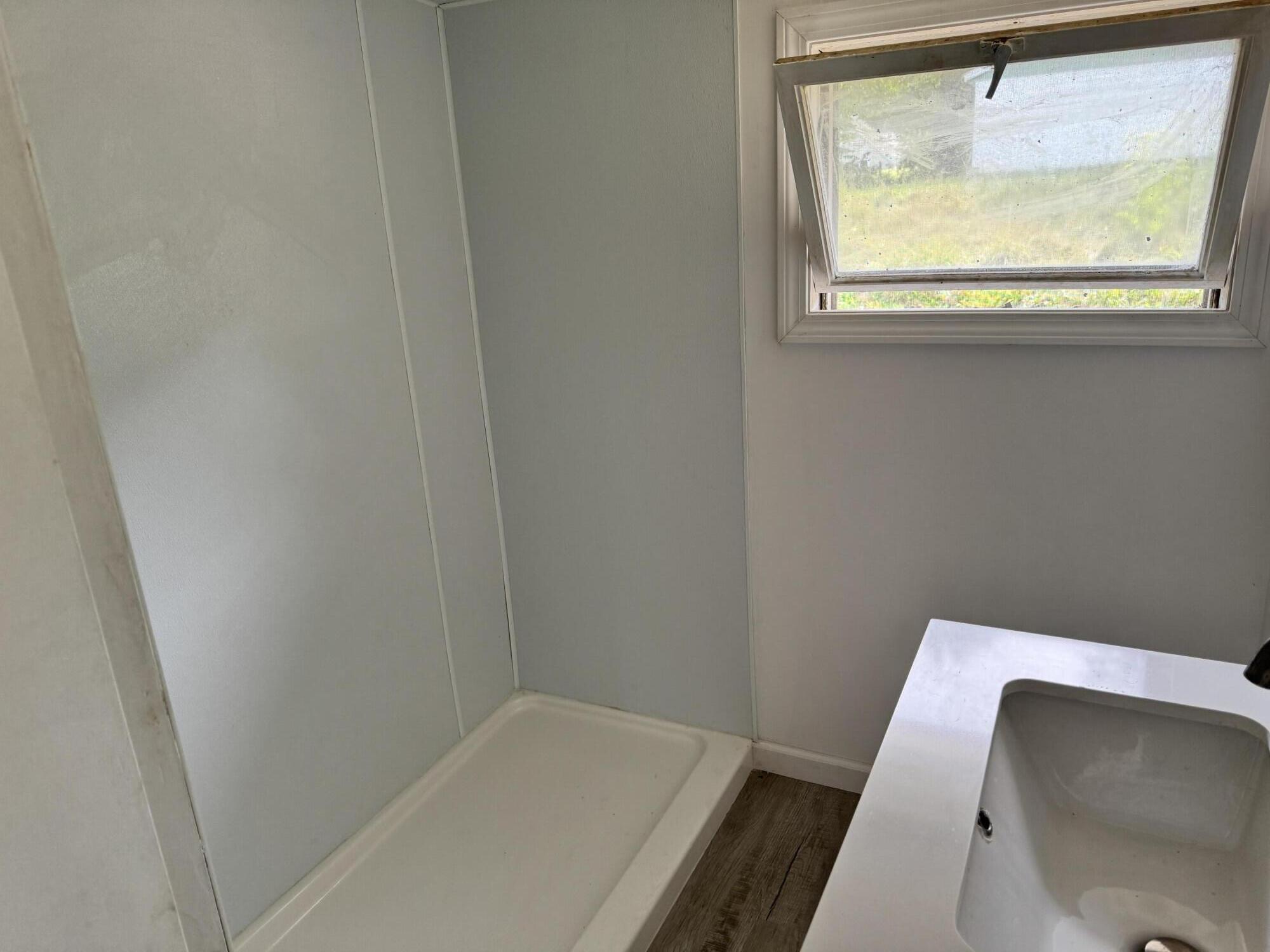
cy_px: 476
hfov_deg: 71.6
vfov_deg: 56.8
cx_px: 635
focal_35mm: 24
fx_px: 881
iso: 160
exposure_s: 1/121
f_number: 1.78
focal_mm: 6.76
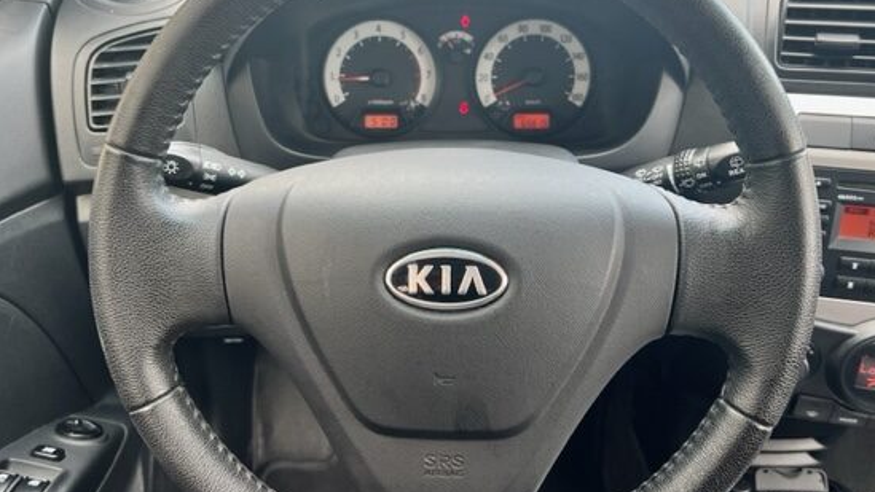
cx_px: 432
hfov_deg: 59.5
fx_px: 766
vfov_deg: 35.6
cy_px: 220
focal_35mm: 33
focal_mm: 5.7
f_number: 1.5
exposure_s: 1/121
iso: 100
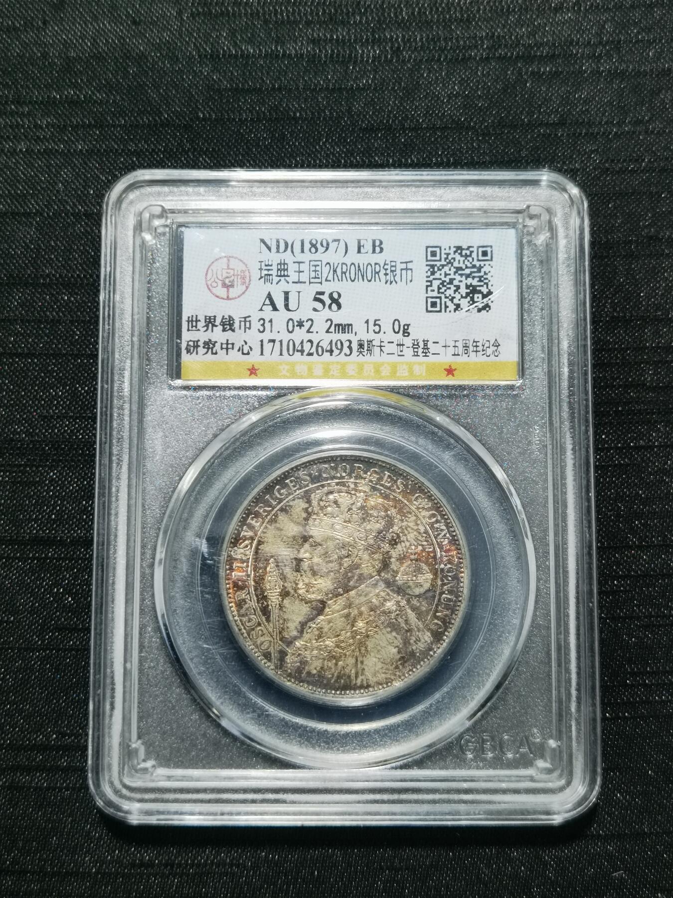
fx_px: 1426
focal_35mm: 55
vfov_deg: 34.9
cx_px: 336
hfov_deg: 26.6
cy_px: 449
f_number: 1.9
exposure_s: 1/100
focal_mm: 6.67
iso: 125
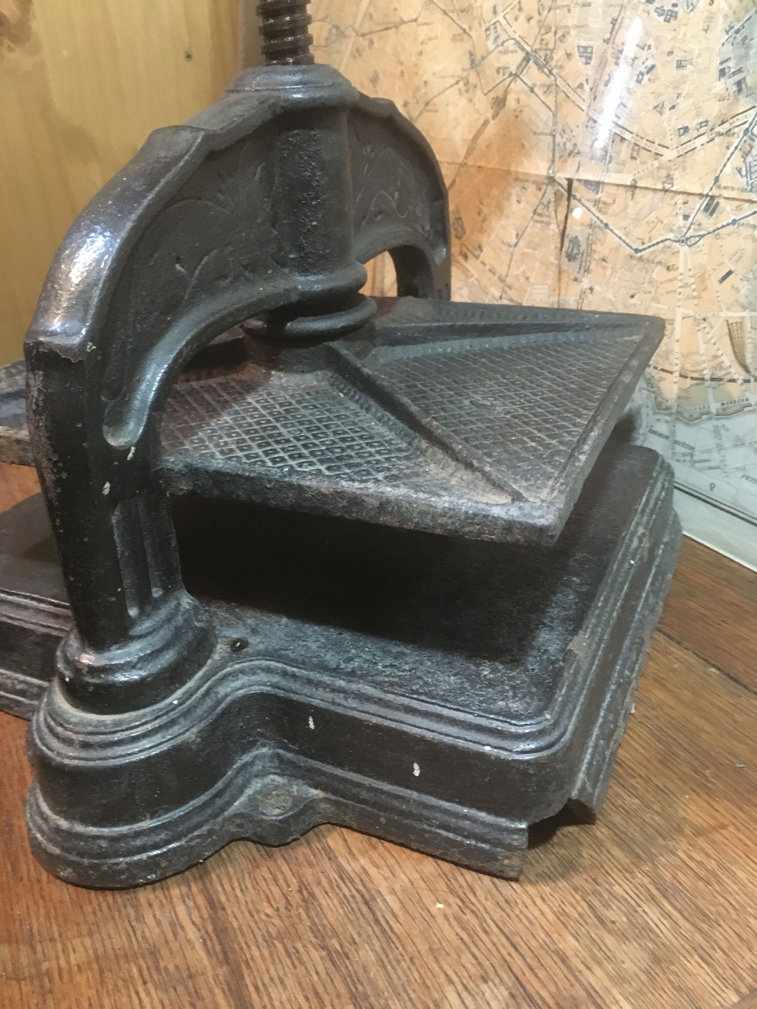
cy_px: 504
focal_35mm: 29
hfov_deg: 48.2
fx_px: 846
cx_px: 378
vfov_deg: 61.7
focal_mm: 4.15
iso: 320
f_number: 2.2
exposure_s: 1/17
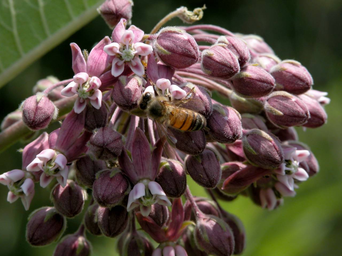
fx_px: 2766
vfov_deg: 5.3
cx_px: 171
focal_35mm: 280
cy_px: 128
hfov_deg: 7.1
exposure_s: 1/292
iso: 100
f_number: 7.4
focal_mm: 71.2
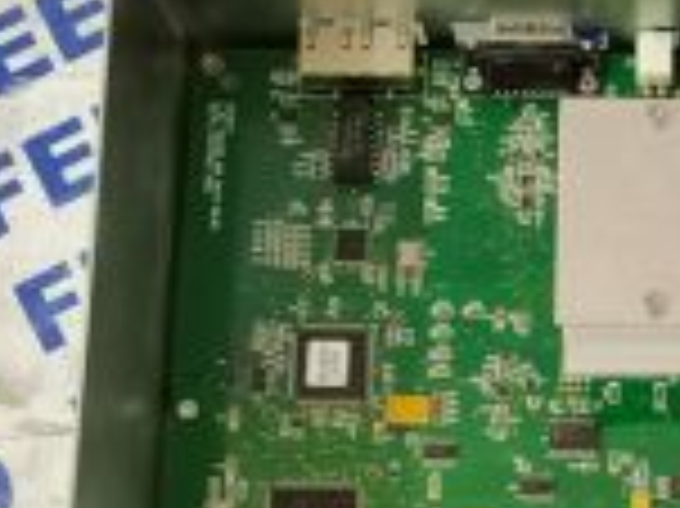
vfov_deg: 15.8
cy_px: 360
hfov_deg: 20.4
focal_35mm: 93
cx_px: 694
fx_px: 1825
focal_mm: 5.58
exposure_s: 1/25
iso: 640
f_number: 1.8
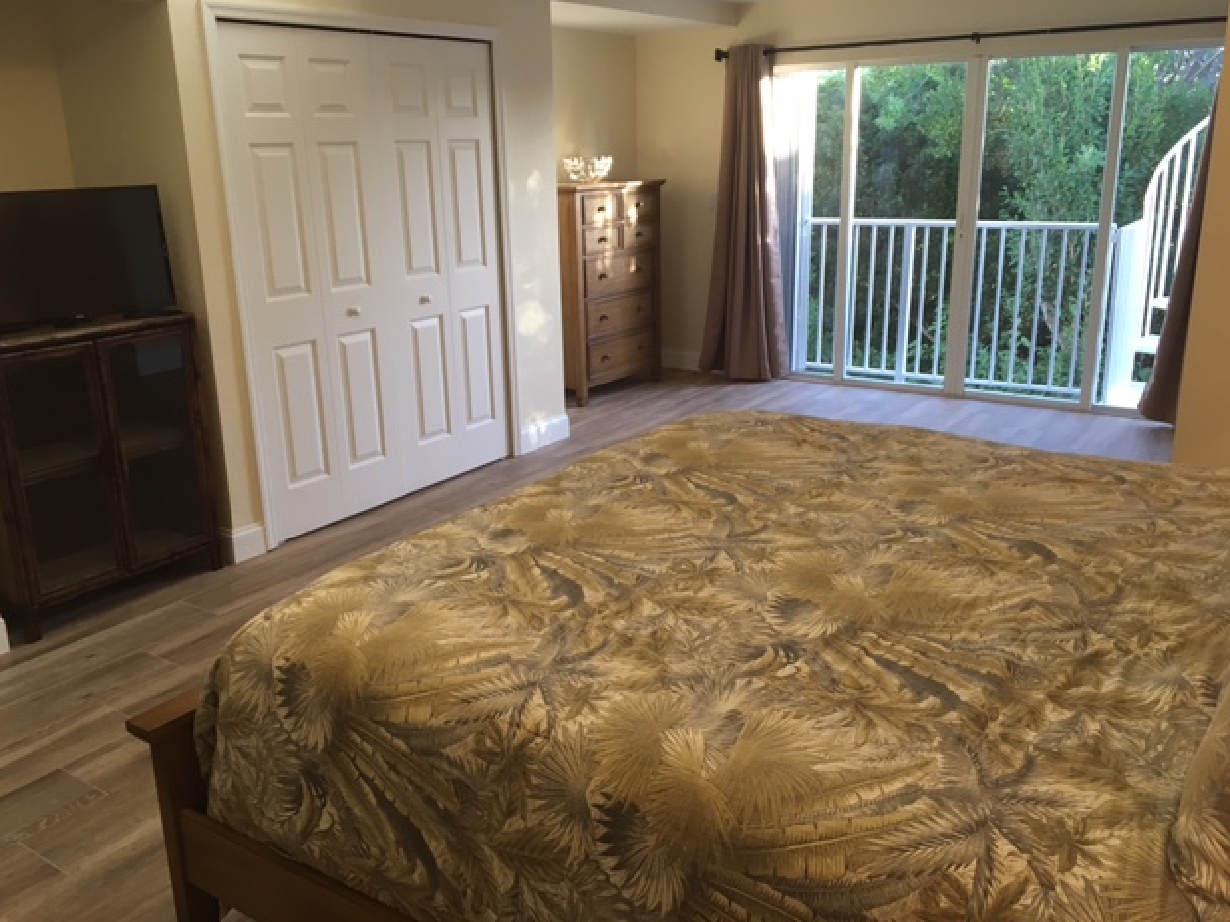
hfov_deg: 60.0
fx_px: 1066
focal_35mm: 30
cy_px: 447
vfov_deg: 46.8
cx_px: 606
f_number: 2.2
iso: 50
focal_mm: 4.15
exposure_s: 1/30
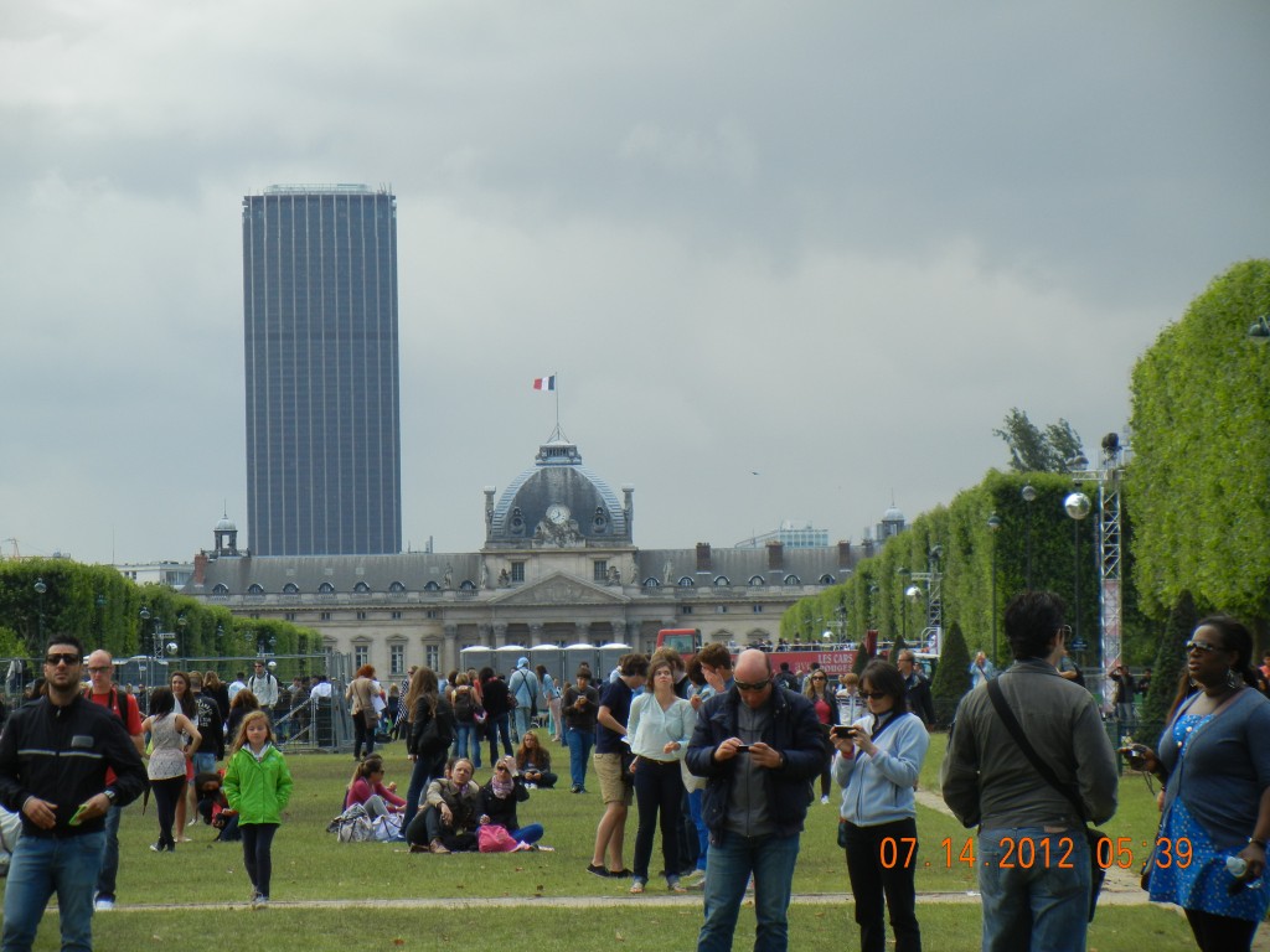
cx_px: 635
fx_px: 6384
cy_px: 476
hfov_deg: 11.4
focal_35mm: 174
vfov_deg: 8.5
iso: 160
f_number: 4.6
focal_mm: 31.4
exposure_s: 1/490
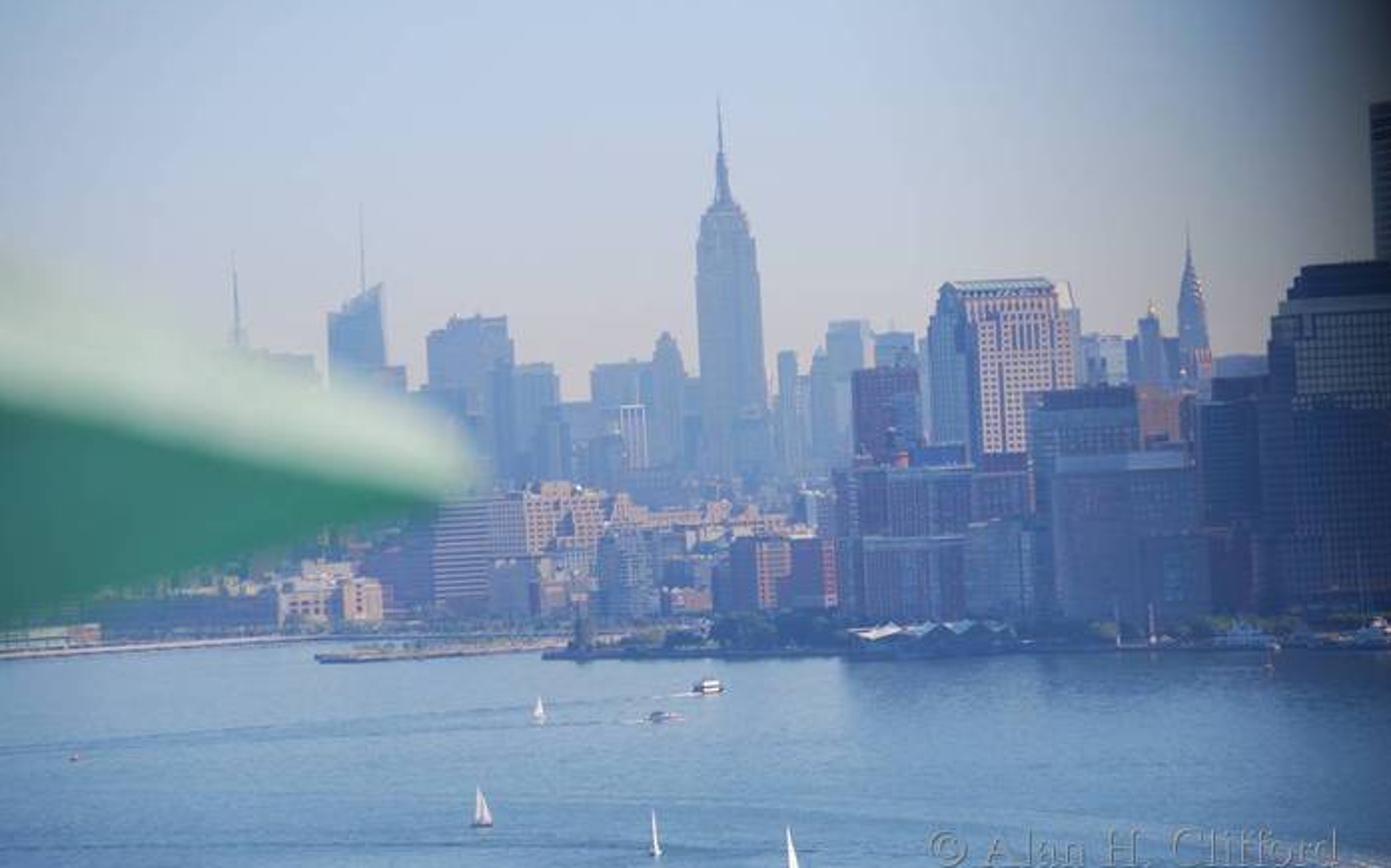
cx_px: 696
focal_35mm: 208
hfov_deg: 10.1
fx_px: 7863
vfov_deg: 6.3
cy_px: 429
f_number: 5.6
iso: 100
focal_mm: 135
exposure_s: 1/400
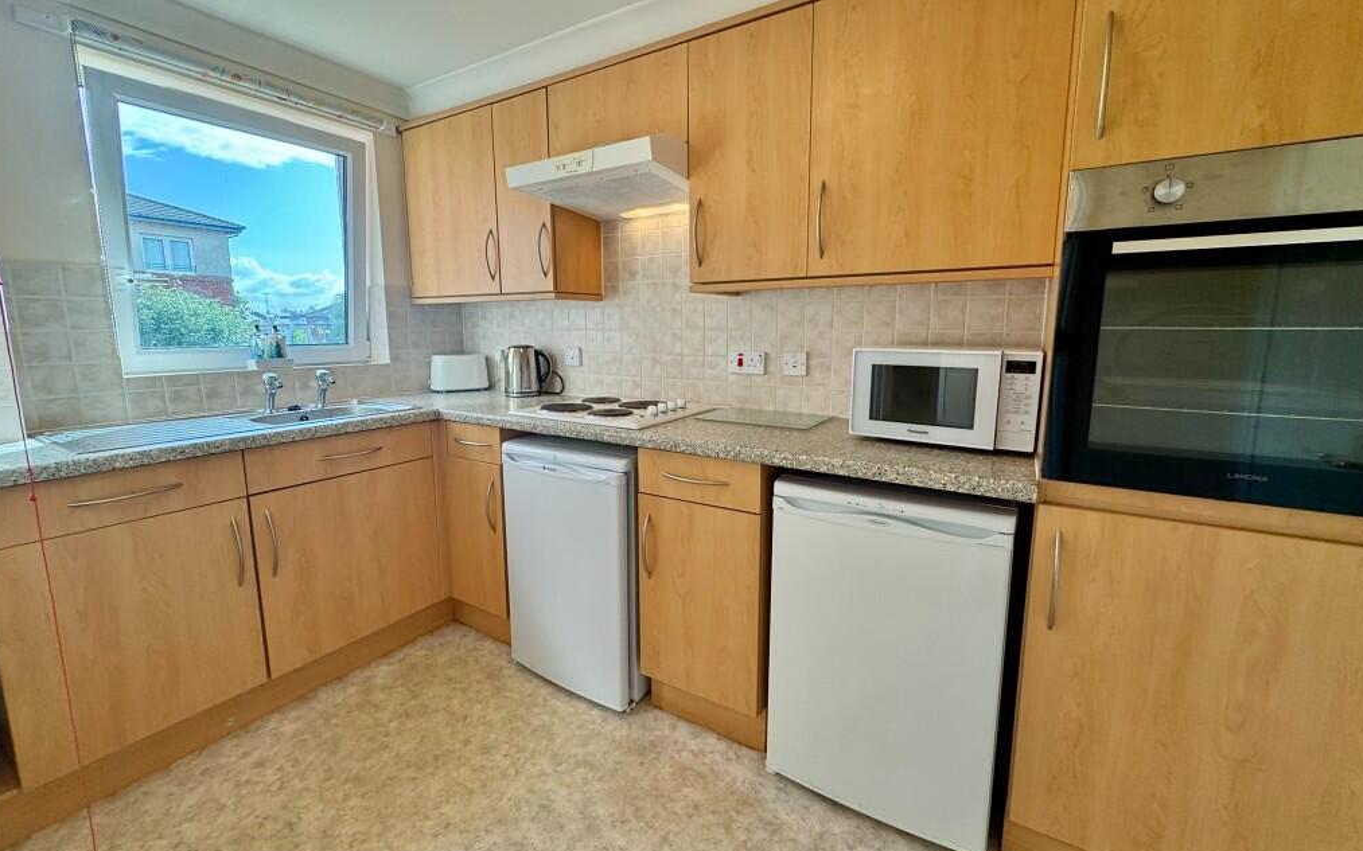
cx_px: 681
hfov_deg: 101.5
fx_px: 557
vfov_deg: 74.8
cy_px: 409
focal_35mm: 15
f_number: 2.2
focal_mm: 2.22
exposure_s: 1/193
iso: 40
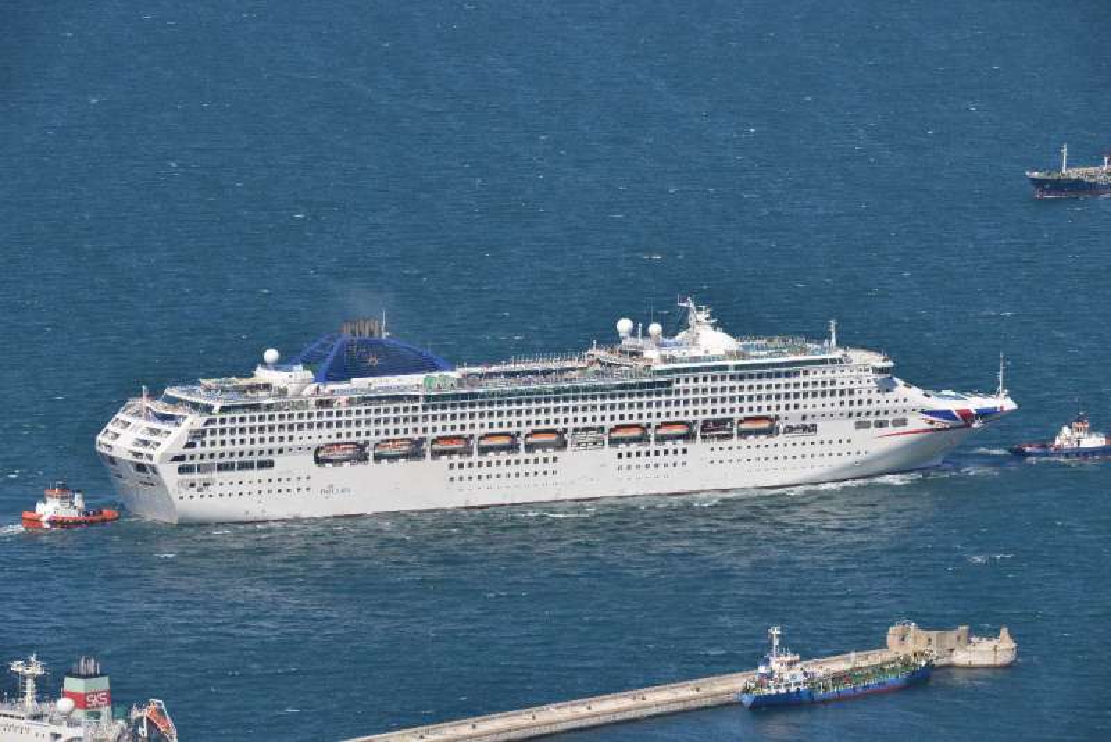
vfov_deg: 4.2
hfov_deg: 6.2
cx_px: 556
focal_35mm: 330
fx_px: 10187
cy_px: 371
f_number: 16
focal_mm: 330
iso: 1000
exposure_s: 1/1000
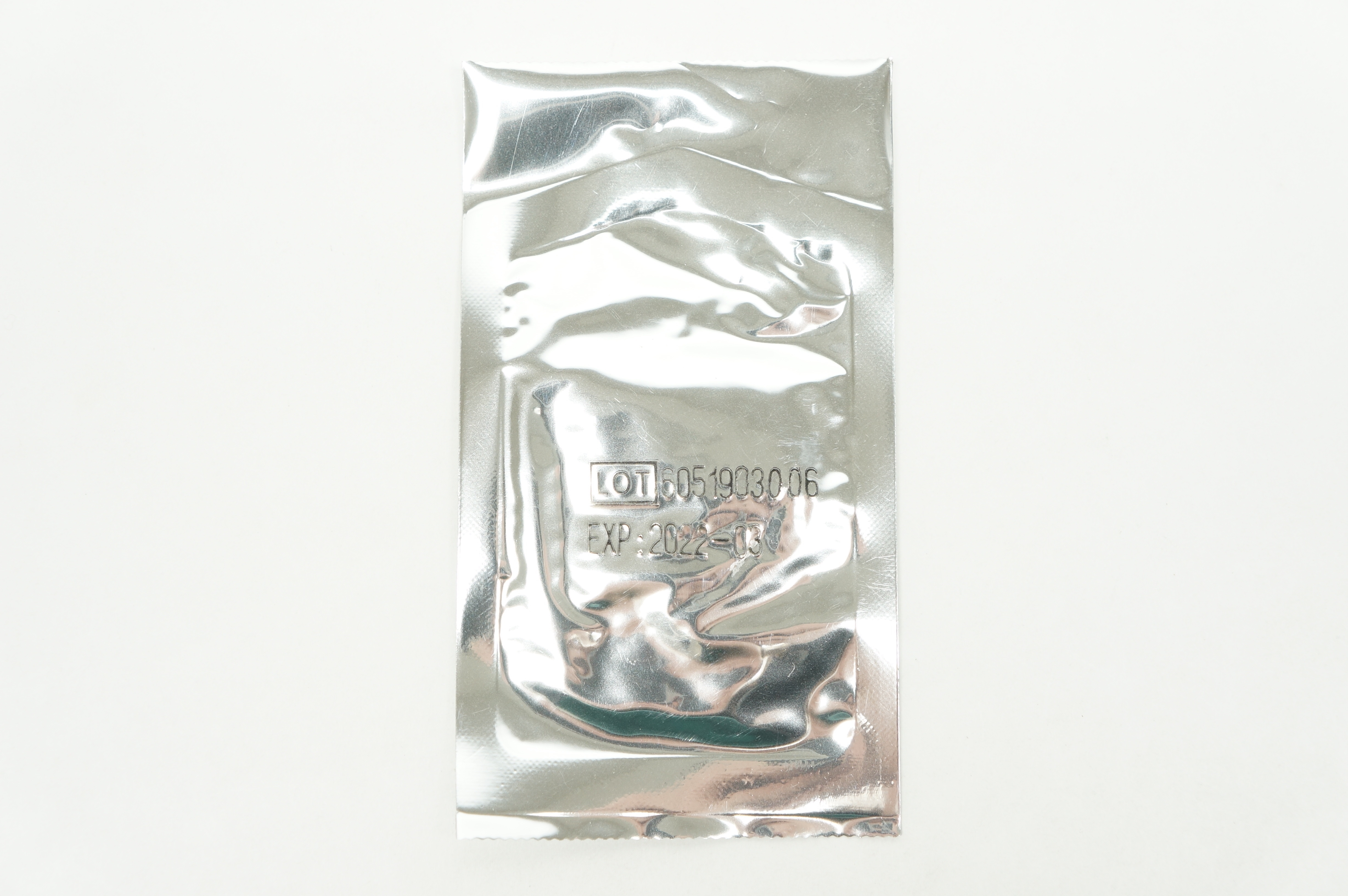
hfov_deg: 38.9
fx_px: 1908
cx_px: 674
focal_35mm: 51
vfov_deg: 26.4
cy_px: 448
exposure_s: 1/40
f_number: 5.6
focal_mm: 34
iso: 400
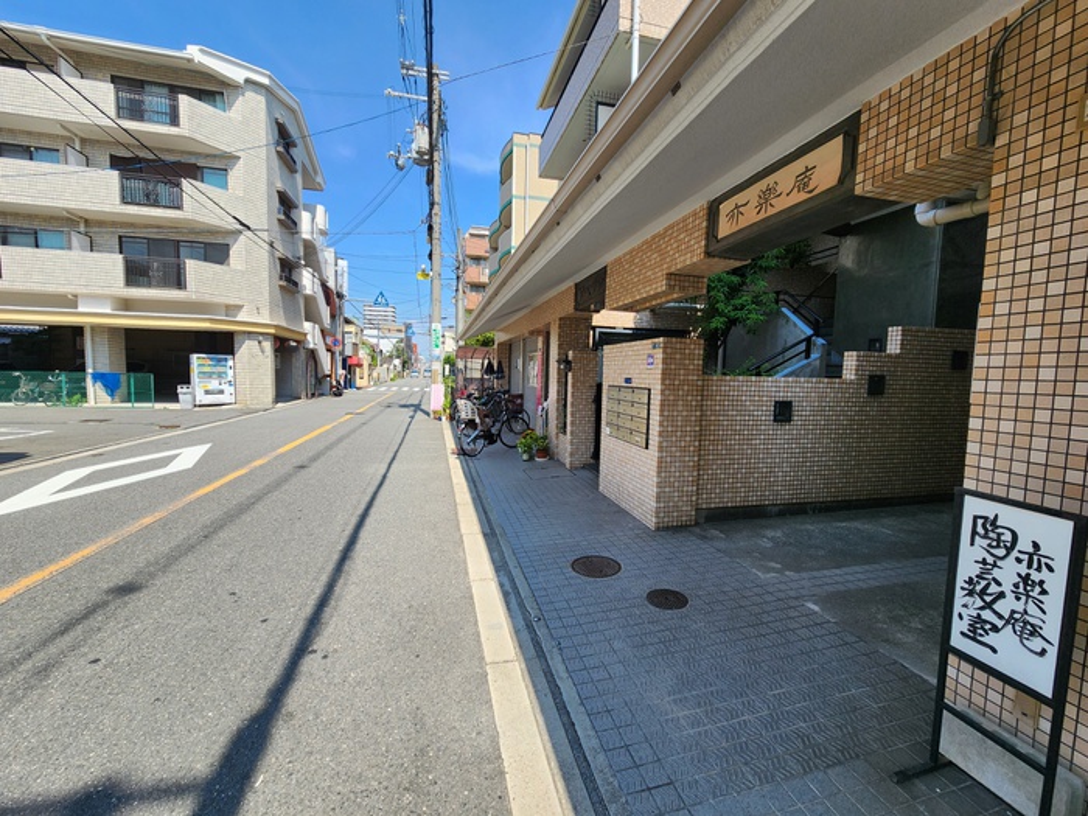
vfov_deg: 89.9
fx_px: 409
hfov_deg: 106.2
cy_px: 408
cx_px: 544
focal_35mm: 13
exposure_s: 1/1108
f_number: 2.2
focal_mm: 2.2
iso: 50
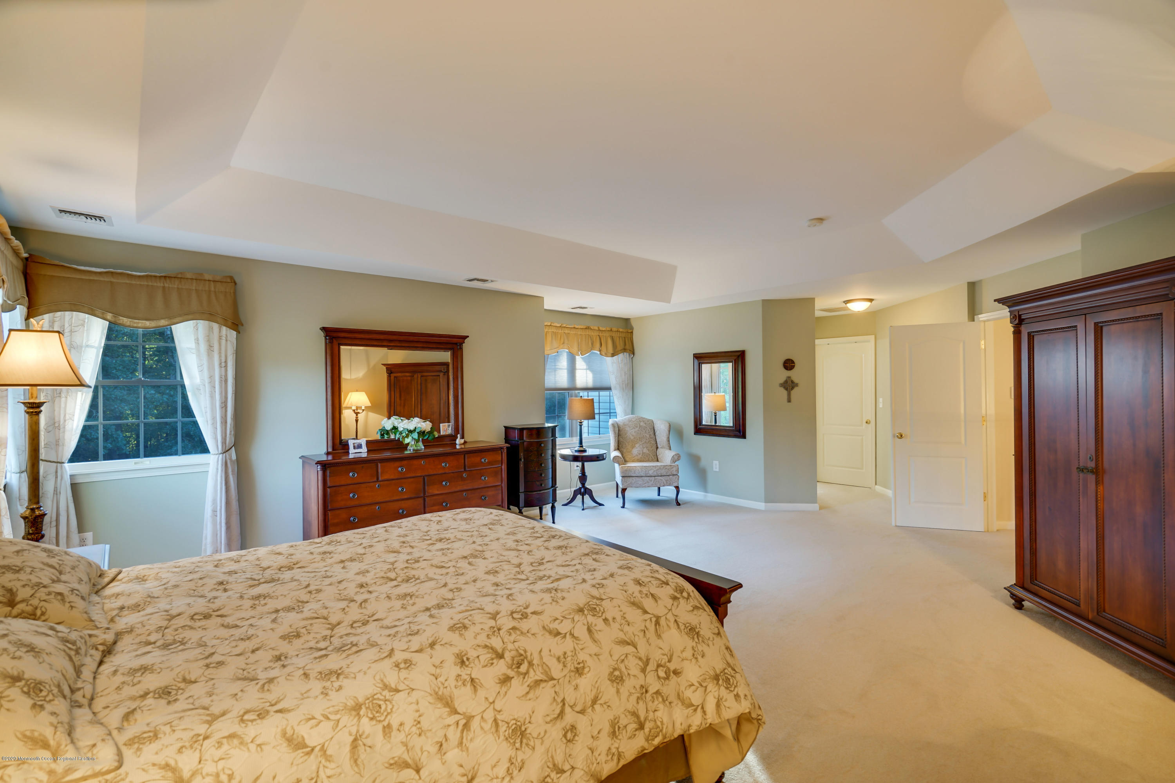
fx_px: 522
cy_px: 392
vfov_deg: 73.7
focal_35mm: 16
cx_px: 588
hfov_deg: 96.7
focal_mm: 16
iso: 100
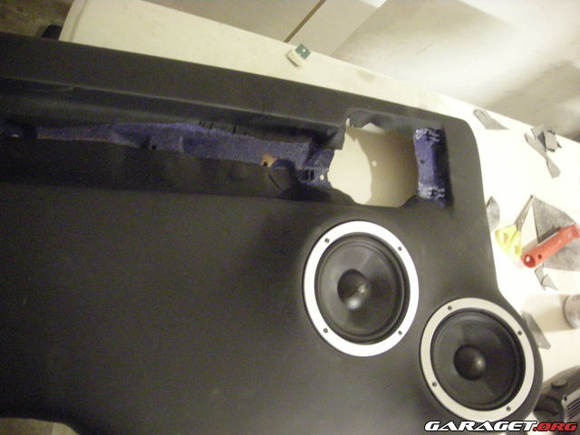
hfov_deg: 52.6
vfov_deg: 40.7
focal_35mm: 35
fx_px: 586
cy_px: 218
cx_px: 290
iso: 787
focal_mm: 5.7
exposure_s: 1/8
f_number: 2.8
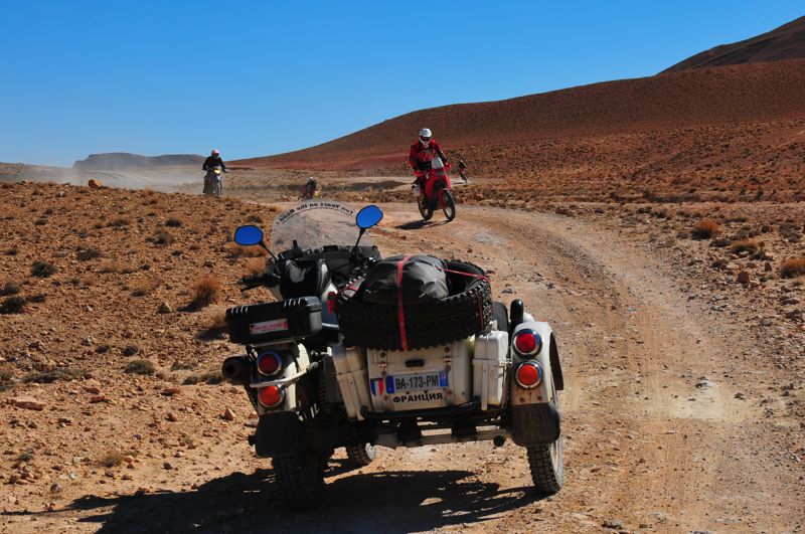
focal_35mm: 84
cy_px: 267
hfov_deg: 24.2
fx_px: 1876
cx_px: 402
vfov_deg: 16.2
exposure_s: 1/400
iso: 200
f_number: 13
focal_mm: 56
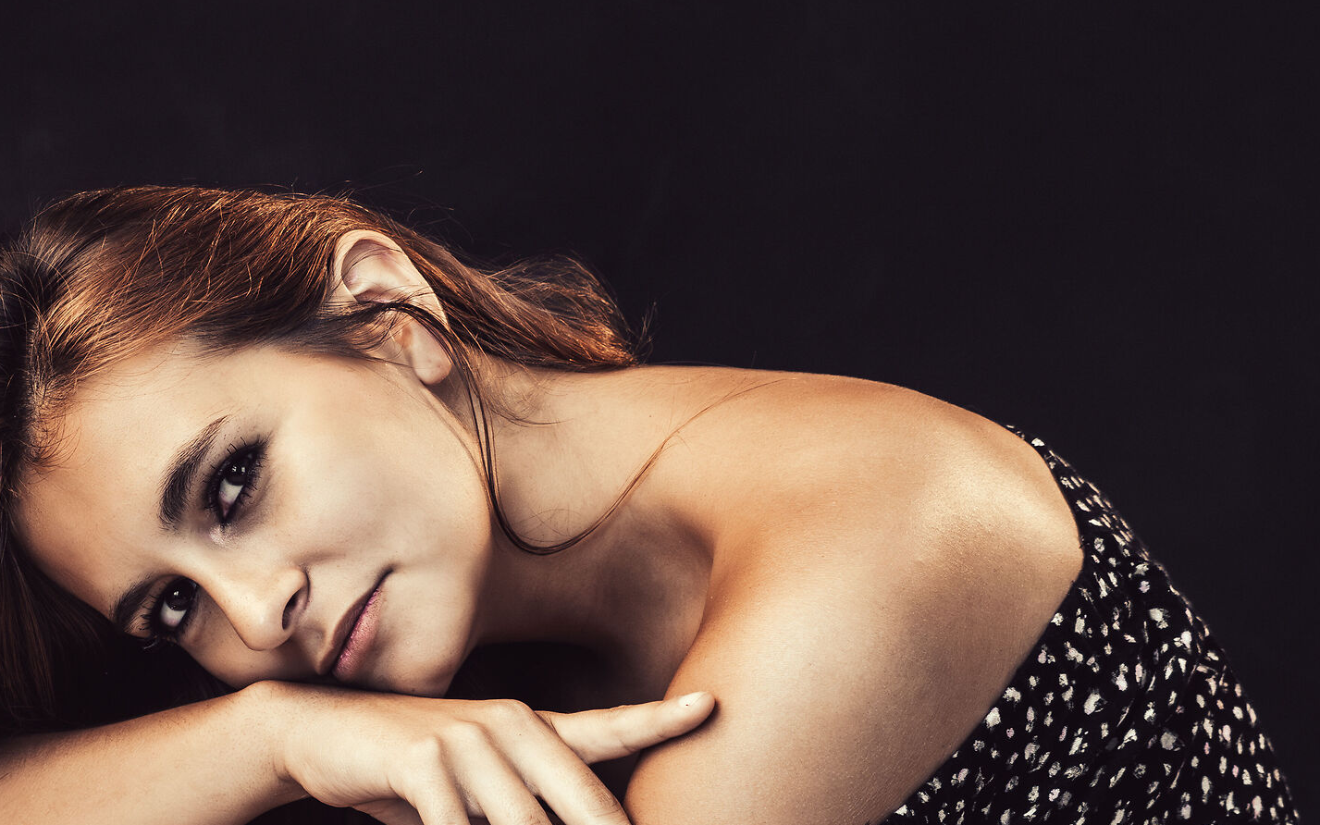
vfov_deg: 10.9
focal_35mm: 120
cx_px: 307
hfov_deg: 17.3
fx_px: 4317
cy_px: 617
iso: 3200
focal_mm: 70
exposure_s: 1/60
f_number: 7.1
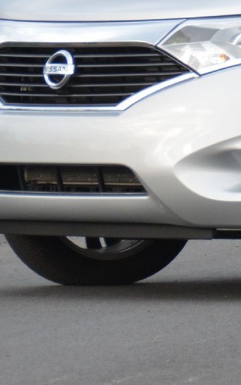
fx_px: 6249
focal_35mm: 595
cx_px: 603
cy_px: -58
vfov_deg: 3.5
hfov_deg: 2.2
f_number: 5.3
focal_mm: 95
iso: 800
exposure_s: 1/640
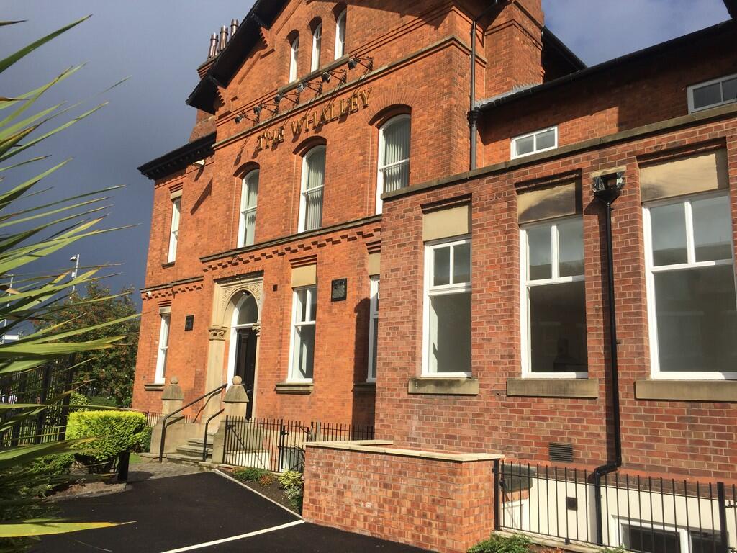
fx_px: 617
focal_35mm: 29
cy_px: 276
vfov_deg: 48.2
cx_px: 368
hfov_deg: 61.7
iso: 32
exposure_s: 1/2475
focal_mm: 4.15
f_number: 2.2
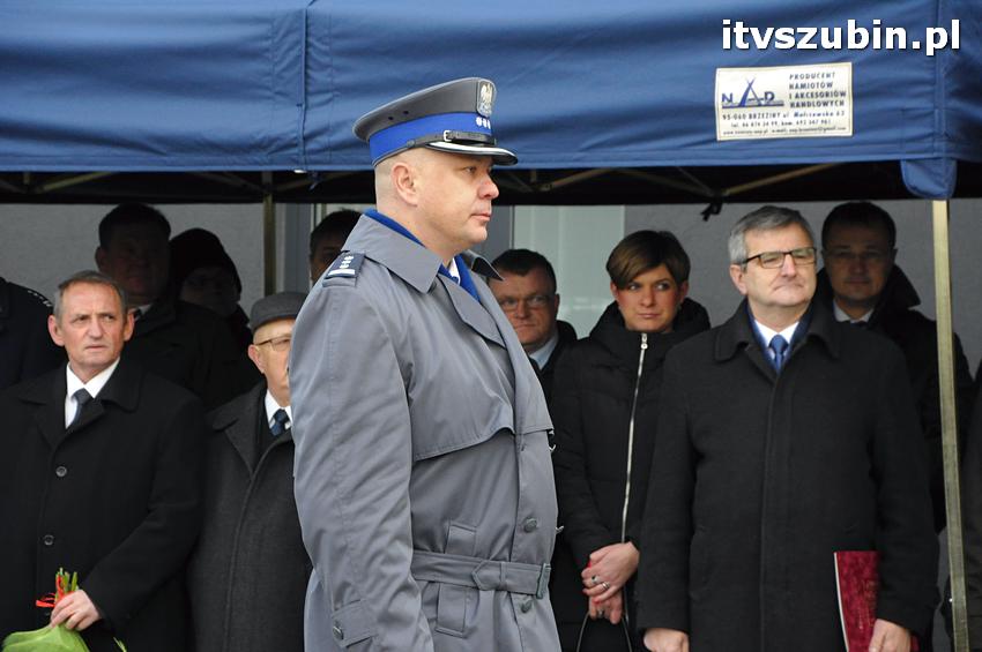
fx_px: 4292
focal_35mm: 158
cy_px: 326
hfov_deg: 13.1
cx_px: 491
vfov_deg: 8.7
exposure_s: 1/125
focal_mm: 105
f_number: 8
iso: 1600
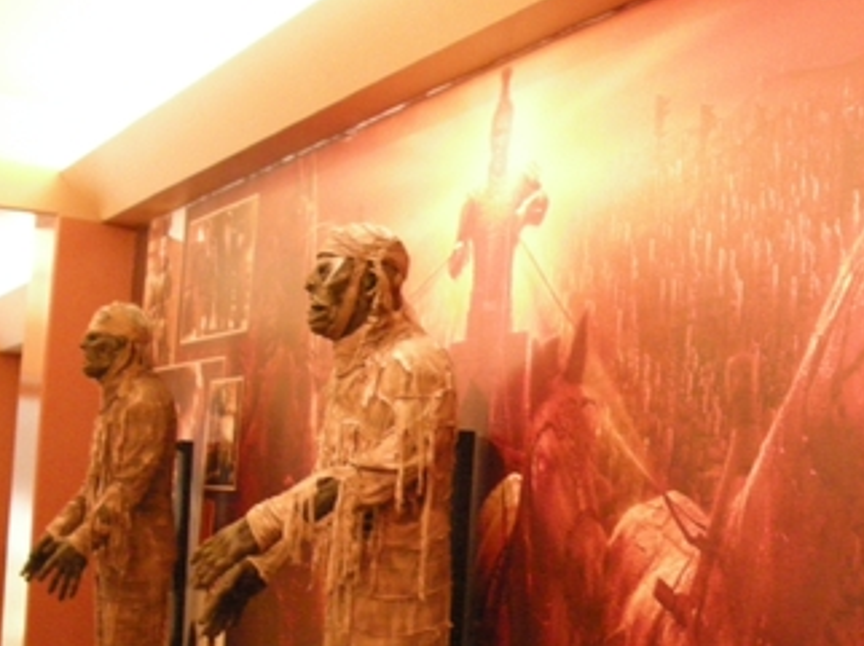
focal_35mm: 69
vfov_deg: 21.1
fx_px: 1721
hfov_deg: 27.4
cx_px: 746
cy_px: 507
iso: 800
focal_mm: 7.9
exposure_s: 1/8
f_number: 2.8
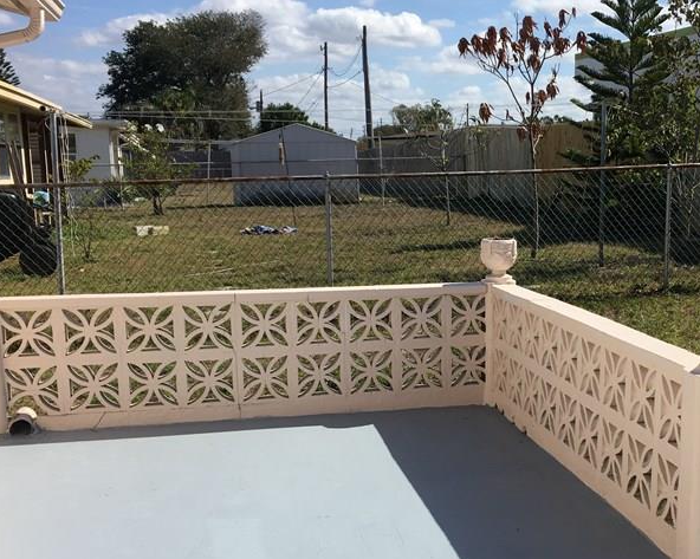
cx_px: 525
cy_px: 358
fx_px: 1015
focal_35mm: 49
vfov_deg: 30.7
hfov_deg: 37.1
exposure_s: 1/1972
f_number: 2.2
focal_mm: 4.15
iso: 25
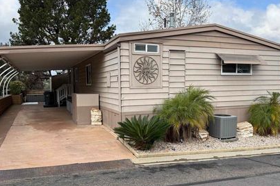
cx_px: 139
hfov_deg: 60.3
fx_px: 241
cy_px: 102
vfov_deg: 42.2
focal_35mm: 31
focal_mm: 6.76
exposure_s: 1/3021
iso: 80
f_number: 1.78
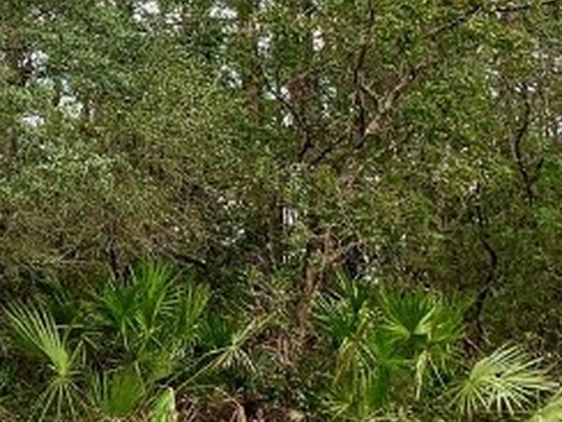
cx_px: -352
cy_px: -83
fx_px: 1770
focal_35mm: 109
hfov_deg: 16.1
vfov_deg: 13.2
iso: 25
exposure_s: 1/1447
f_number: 1.8
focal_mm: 4.25
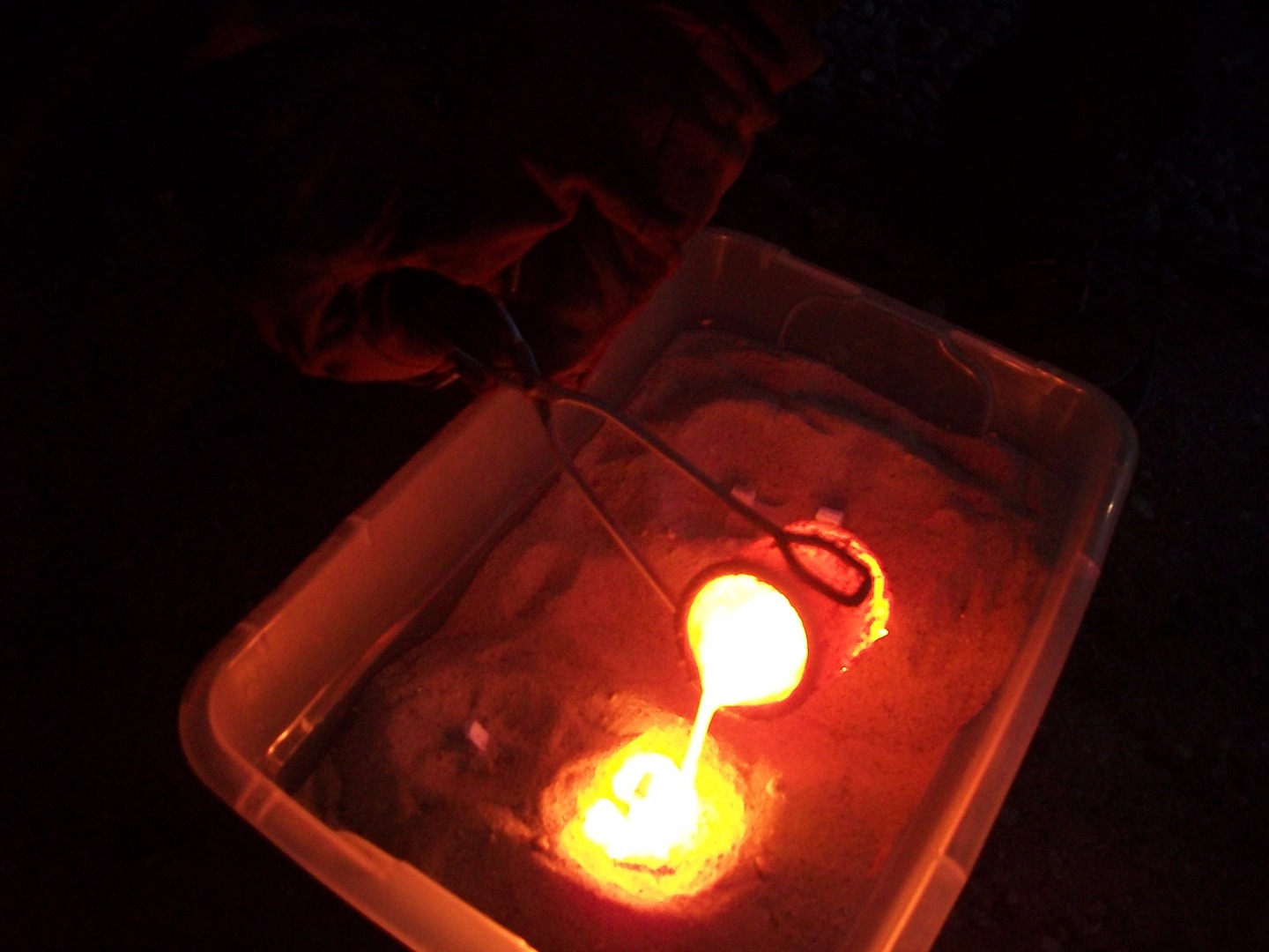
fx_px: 1173
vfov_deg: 44.2
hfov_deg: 56.8
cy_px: 476
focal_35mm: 32
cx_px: 634
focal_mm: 5.7
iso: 220
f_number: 2.9
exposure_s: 1/8
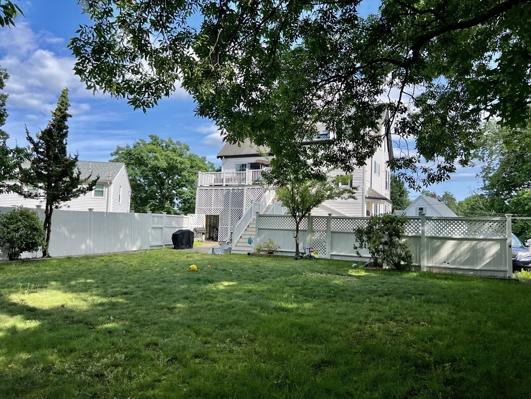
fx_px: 399
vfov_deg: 53.1
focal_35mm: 26
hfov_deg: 67.3
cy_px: 200
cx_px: 266
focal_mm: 5.7
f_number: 1.5
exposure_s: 1/1869
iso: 50
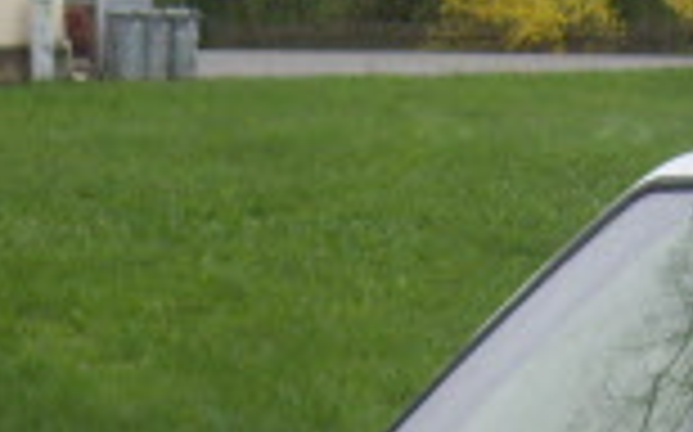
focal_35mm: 167
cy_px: 945
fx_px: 3152
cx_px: 603
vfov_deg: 7.4
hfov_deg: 12.5
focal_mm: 7.9
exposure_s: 1/40
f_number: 2.8
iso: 200
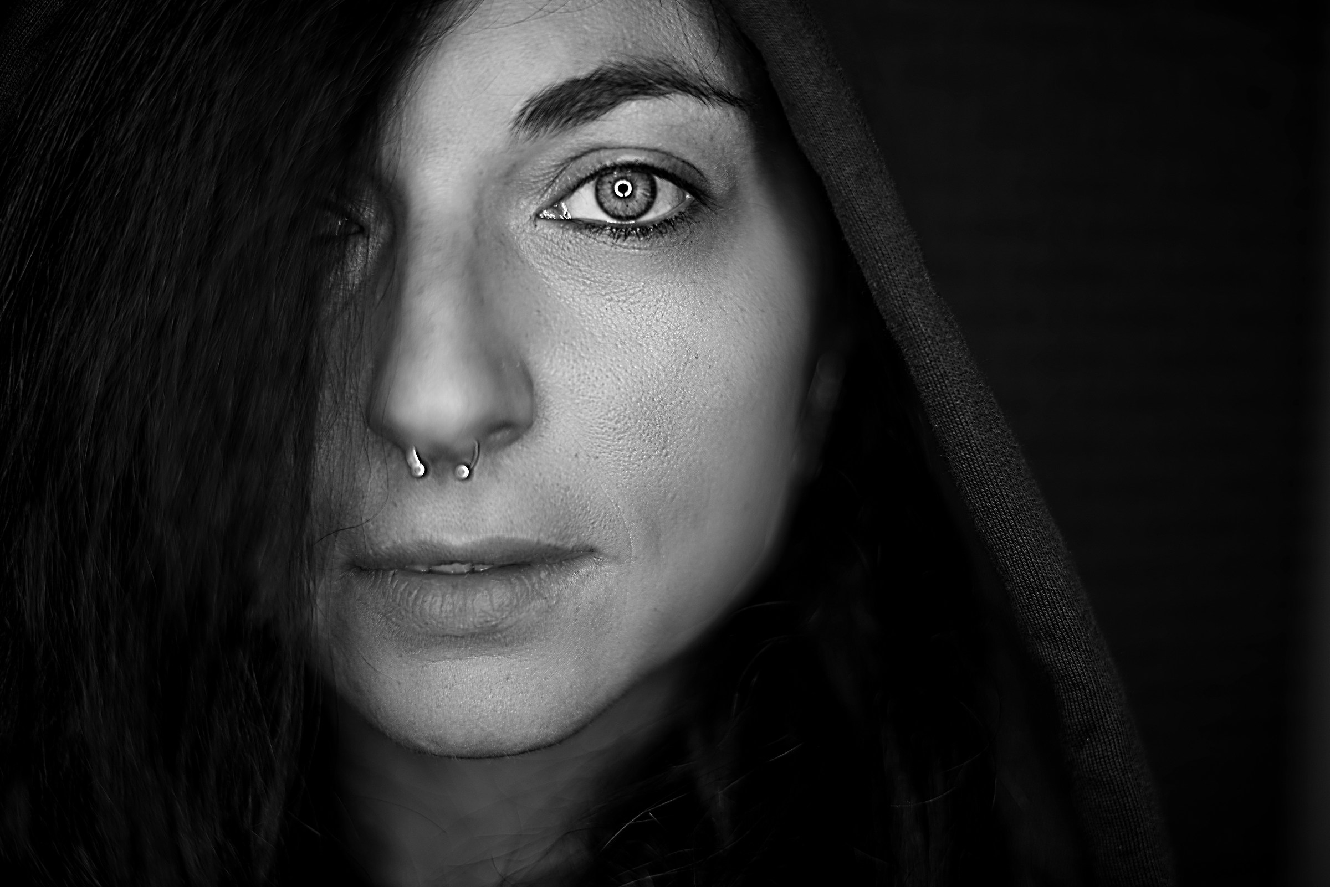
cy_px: 444
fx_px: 1848
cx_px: 665
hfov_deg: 39.6
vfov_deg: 27.0
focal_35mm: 50
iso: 250
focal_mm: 50
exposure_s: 1/400
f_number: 1.6
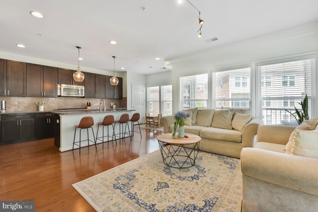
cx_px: 159
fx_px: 141
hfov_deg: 96.7
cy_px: 106
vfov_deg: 73.7
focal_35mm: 16
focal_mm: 16
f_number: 8
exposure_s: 1/30
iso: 200
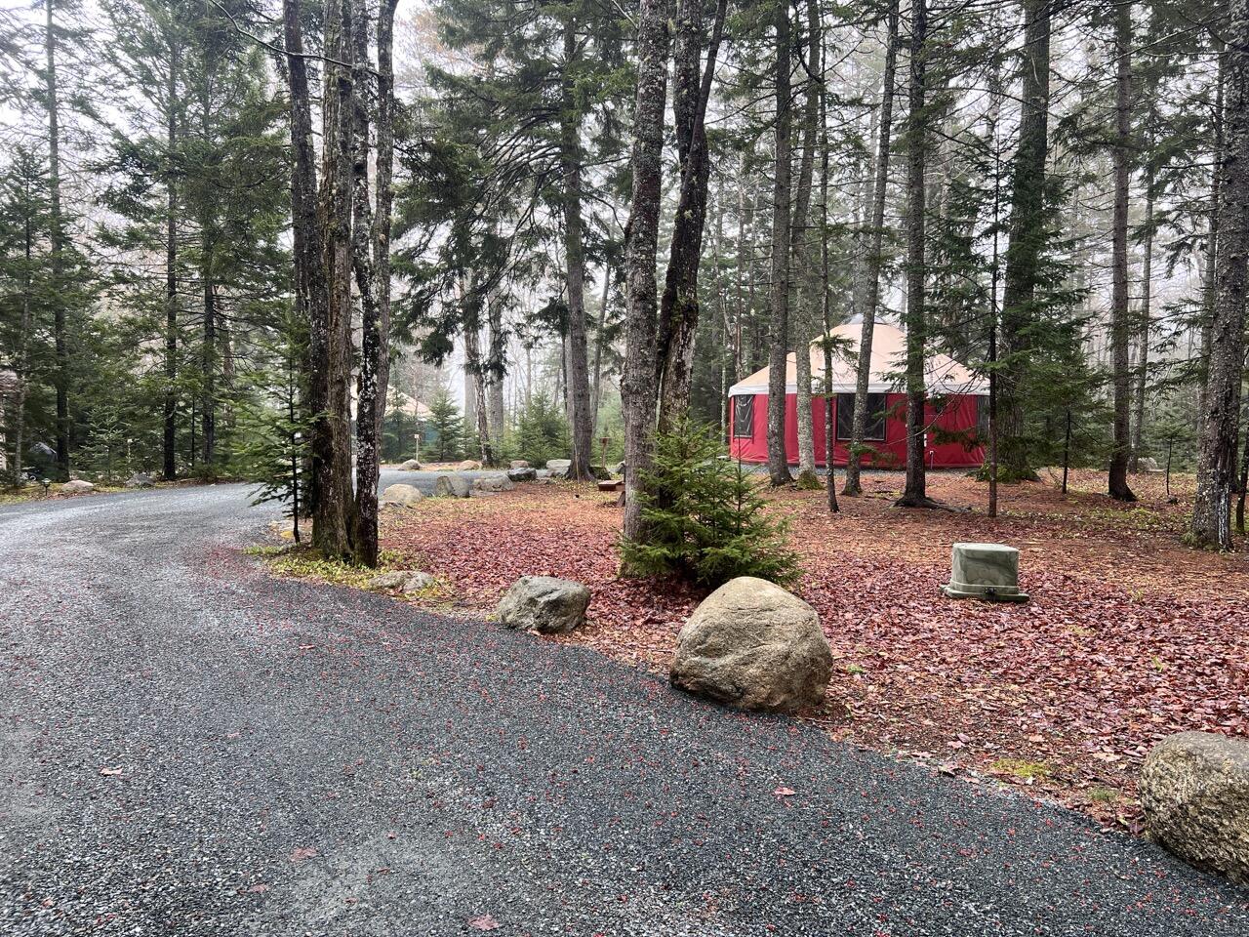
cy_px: 468
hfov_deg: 67.3
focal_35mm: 26
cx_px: 624
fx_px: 938
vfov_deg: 53.1
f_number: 1.5
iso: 50
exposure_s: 1/328
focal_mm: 5.7
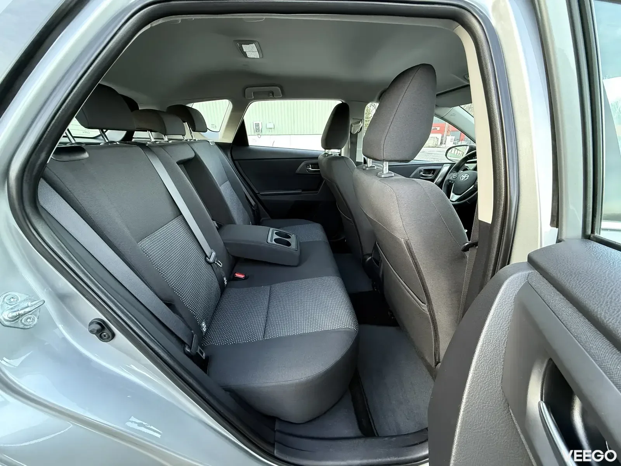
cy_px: 233
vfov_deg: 85.7
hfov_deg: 102.1
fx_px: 251
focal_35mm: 14
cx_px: 310
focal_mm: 2.22
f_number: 2.2
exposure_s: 1/60
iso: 640
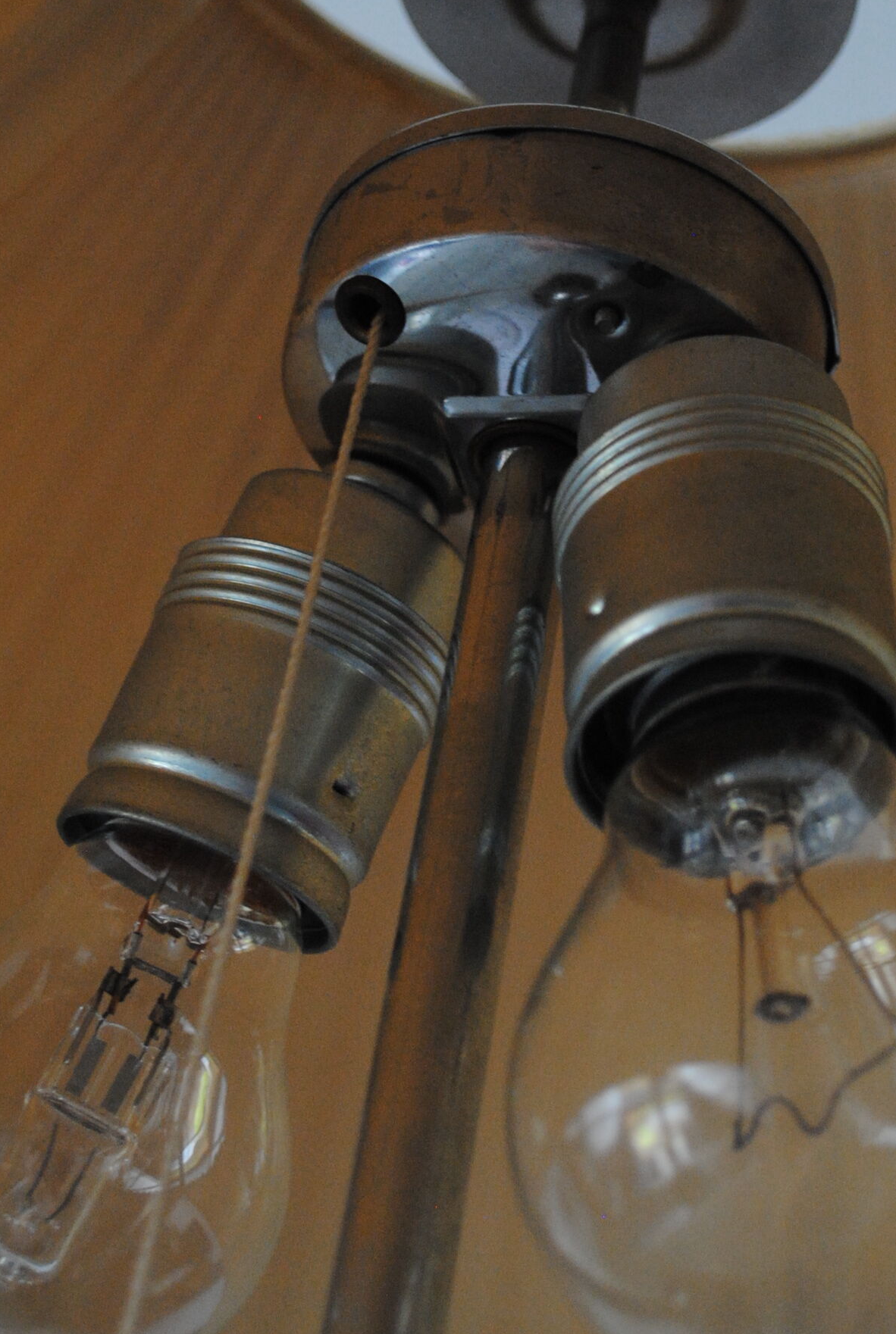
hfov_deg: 18.5
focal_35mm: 74
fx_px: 2750
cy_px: 560
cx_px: 516
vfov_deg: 27.3
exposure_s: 1/30
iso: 900
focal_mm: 30
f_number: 4.5
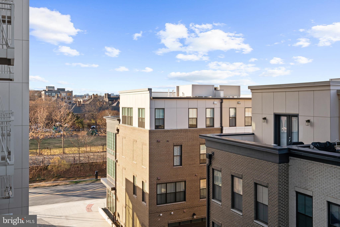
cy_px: 114
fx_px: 331
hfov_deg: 54.4
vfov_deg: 37.8
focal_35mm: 35
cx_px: 170
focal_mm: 35
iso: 200
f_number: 11
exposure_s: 1/100
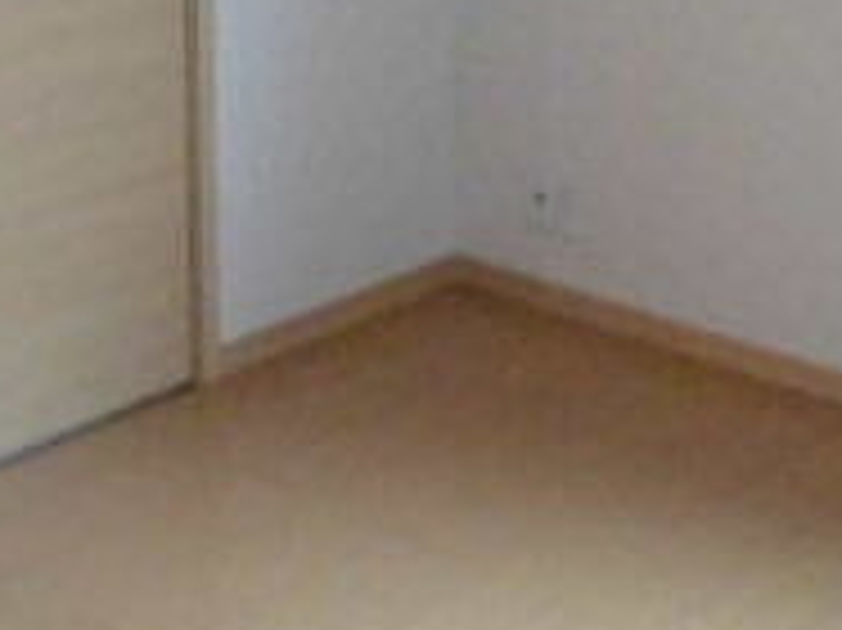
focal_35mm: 89
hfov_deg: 22.0
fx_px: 2163
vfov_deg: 15.6
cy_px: -238
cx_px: 527
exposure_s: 1/6
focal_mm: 4.6
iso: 800
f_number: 3.5
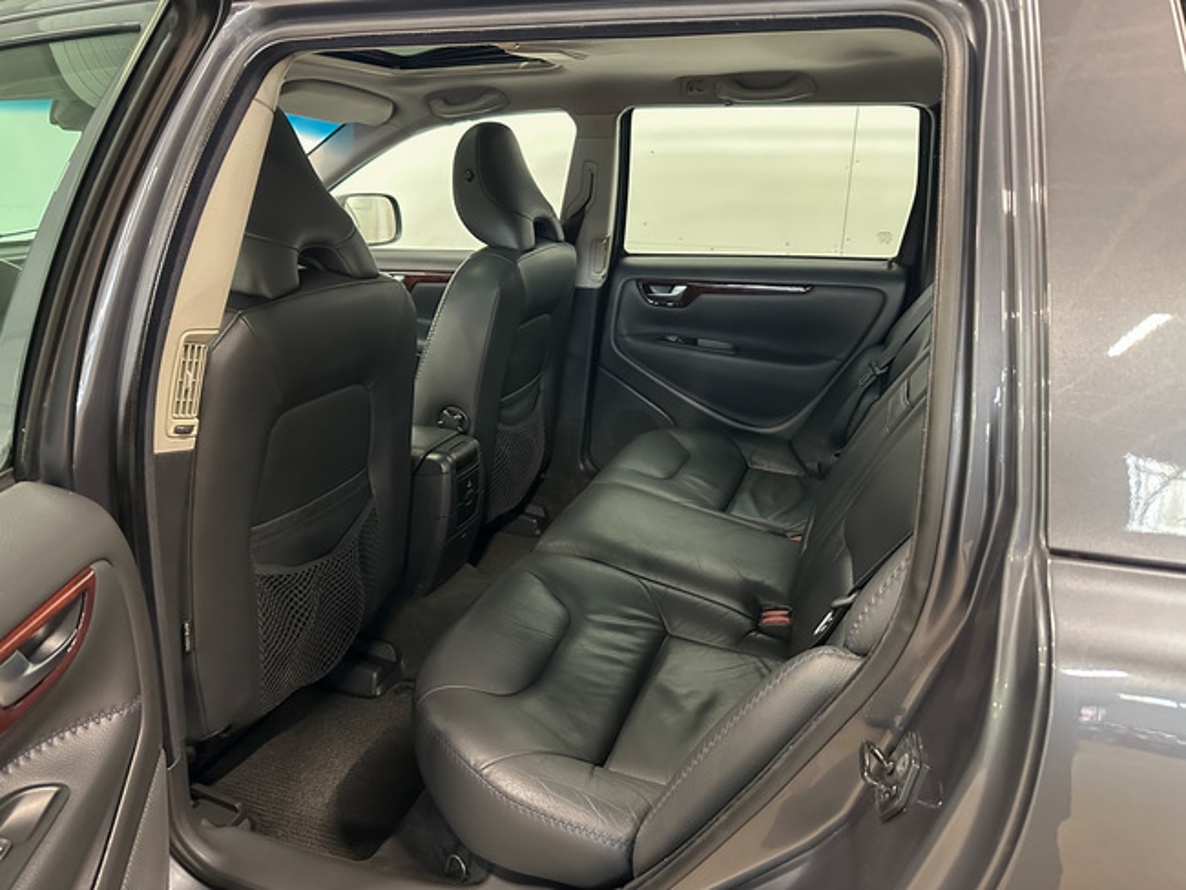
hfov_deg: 71.6
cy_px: 445
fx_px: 823
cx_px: 593
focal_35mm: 24
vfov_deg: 56.8
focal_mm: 6.86
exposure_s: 1/25
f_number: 1.78
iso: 1250
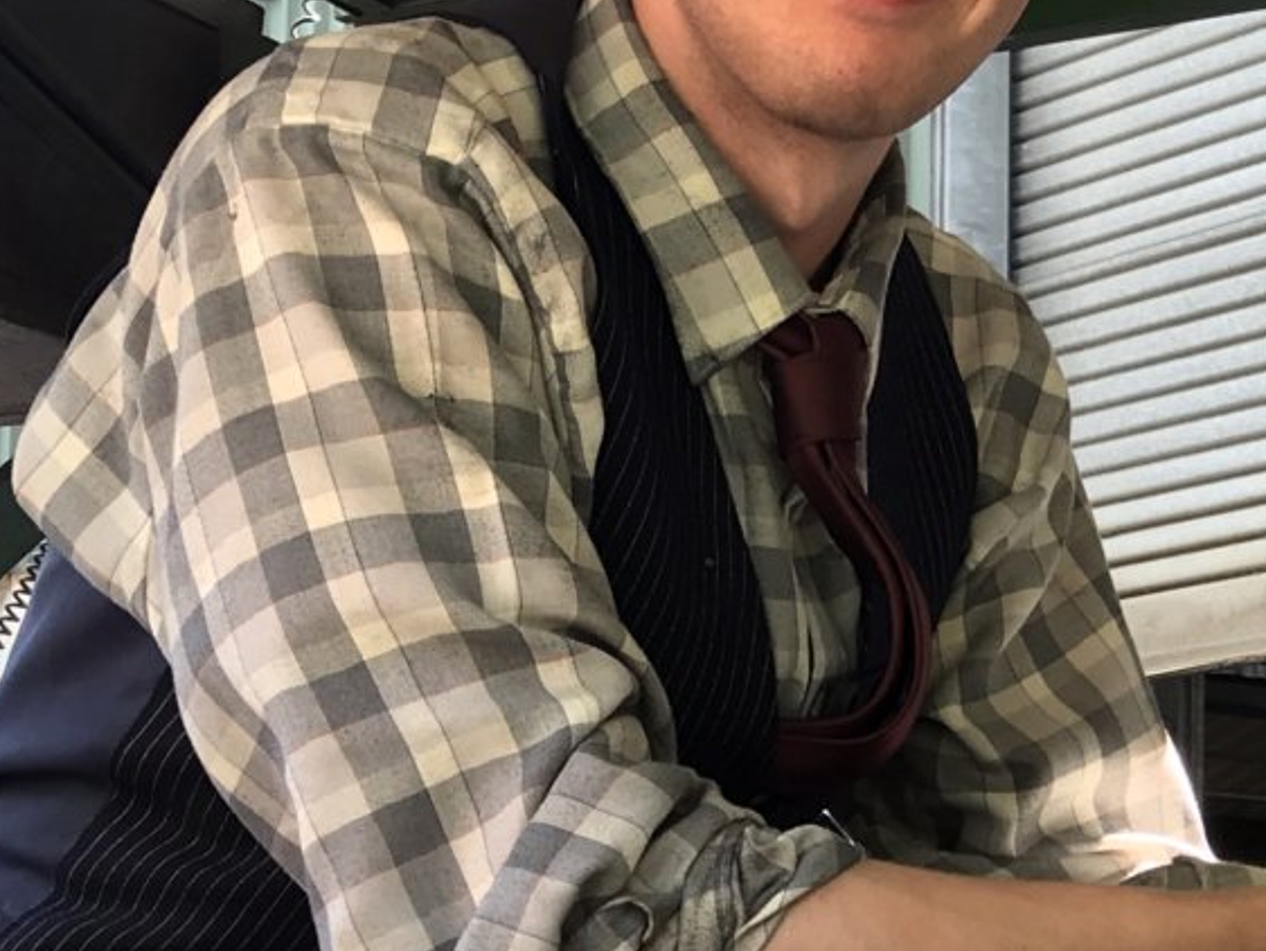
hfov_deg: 18.6
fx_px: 3732
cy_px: 850
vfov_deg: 14.4
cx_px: 1336
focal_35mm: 102
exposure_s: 1/114
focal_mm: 3.99
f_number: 1.8
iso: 20
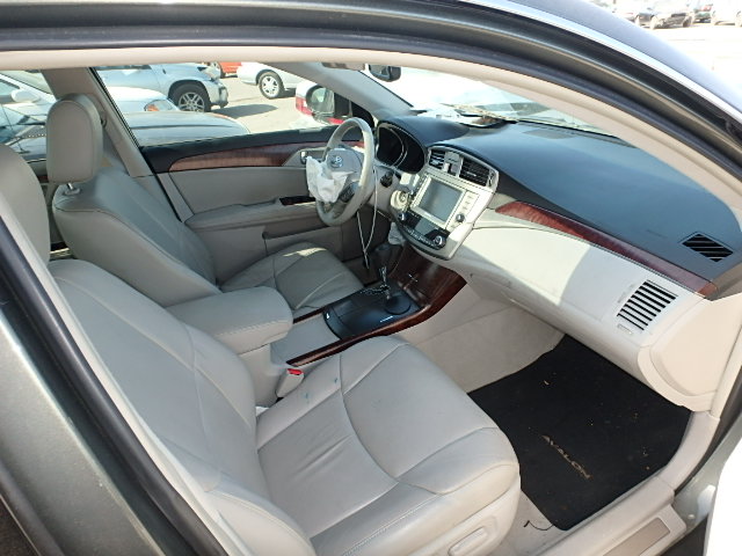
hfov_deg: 79.0
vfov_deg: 63.4
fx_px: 450
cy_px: 278
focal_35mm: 21
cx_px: 371
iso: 125
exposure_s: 1/160
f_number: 3.5
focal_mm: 3.7
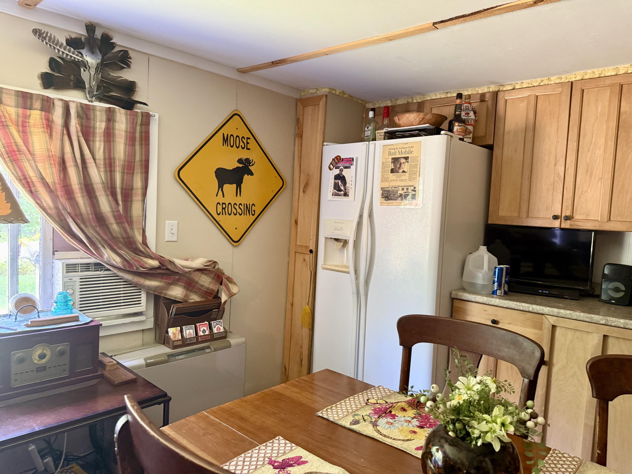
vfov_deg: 56.8
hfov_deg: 71.6
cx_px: 316
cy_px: 237
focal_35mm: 24
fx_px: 438
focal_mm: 6.76
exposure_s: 1/60
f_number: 1.78
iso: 400
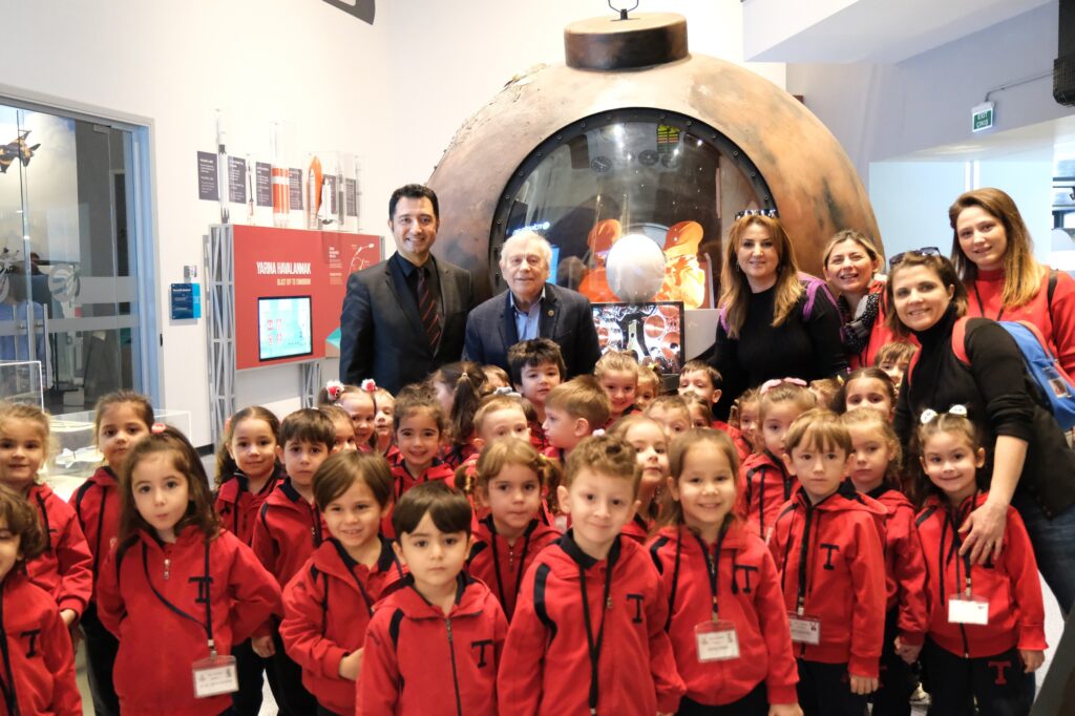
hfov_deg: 54.4
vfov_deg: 37.8
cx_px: 538
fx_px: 1045
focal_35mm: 35
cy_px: 358
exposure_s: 1/250
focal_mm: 23.4
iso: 12800
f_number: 2.8
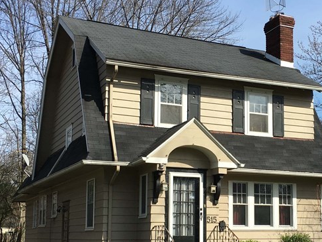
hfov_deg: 31.3
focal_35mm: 61
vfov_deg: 23.9
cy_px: 165
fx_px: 567
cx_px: 229
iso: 25
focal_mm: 4.15
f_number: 2.2
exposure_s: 1/1282
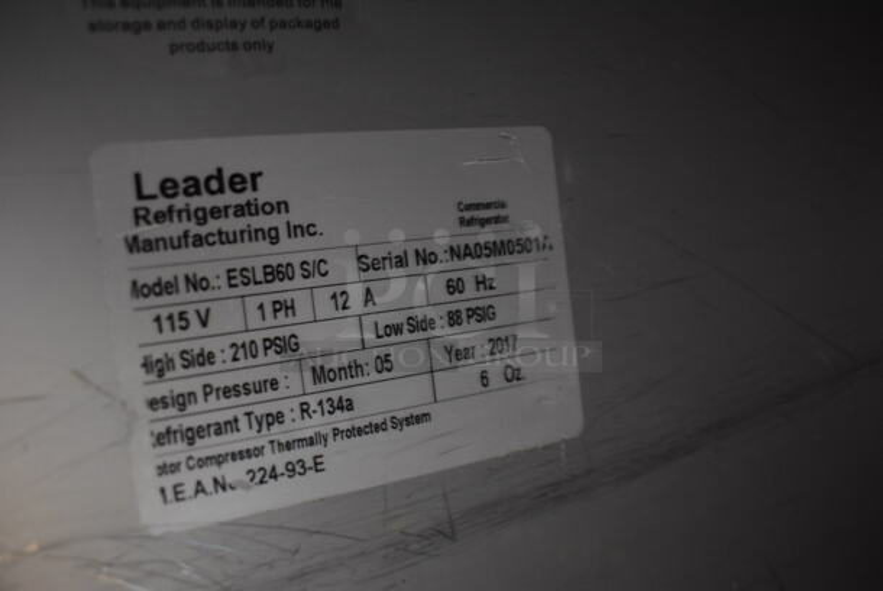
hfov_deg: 67.3
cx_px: 442
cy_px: 296
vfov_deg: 48.0
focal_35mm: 27
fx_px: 663
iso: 3200
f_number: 3.5
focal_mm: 18
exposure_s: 1/10
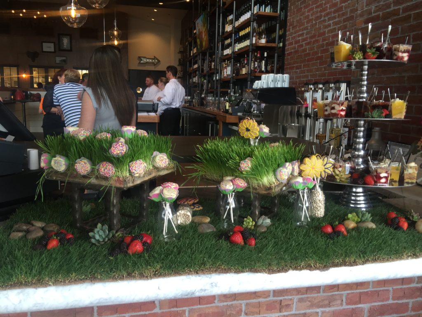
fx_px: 354
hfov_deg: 61.7
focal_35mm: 29
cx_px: 211
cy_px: 158
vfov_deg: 48.2
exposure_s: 1/30
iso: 64
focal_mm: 4.15
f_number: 2.2
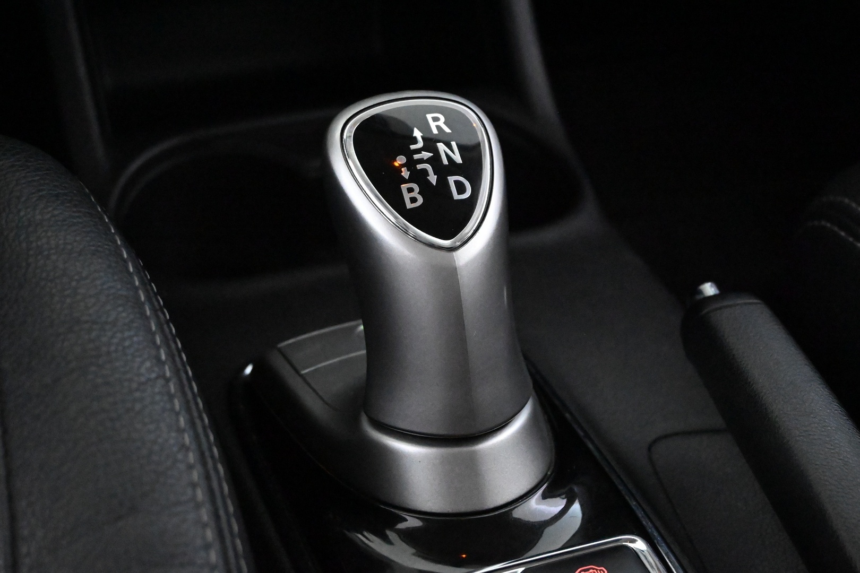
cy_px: 286
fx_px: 1397
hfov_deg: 34.2
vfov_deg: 23.2
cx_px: 430
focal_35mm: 58
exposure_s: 1/60
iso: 18000
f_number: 5.6
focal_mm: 39
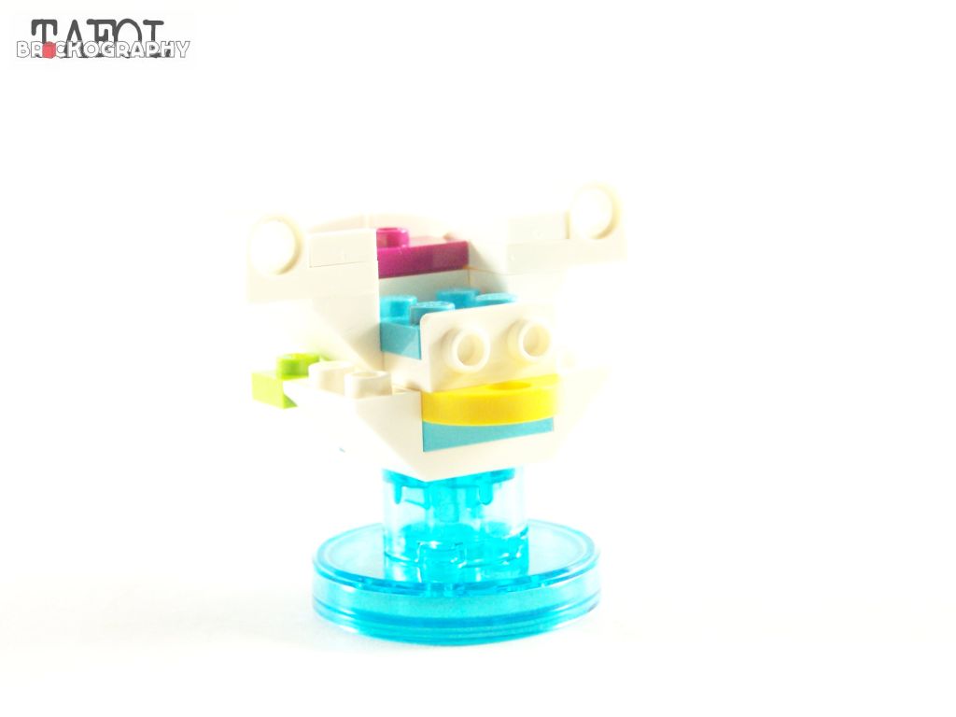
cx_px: 478
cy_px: 358
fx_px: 2265
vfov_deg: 18.0
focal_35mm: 82
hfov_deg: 23.8
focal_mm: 13.7
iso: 400
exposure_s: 1/45
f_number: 3.2
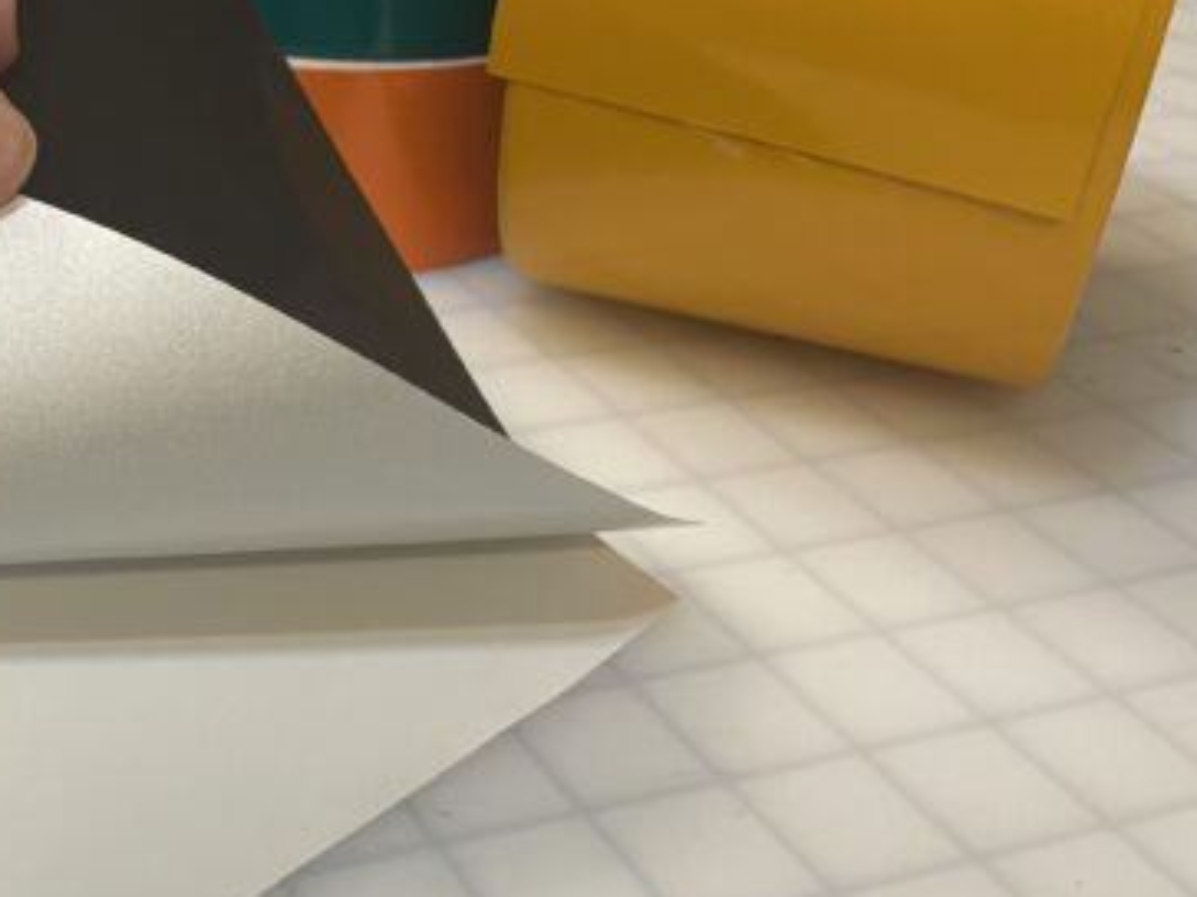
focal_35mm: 55
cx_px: -43
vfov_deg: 26.5
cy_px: 406
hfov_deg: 31.8
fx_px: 1901
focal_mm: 4.2
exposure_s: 1/60
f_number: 1.6
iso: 100
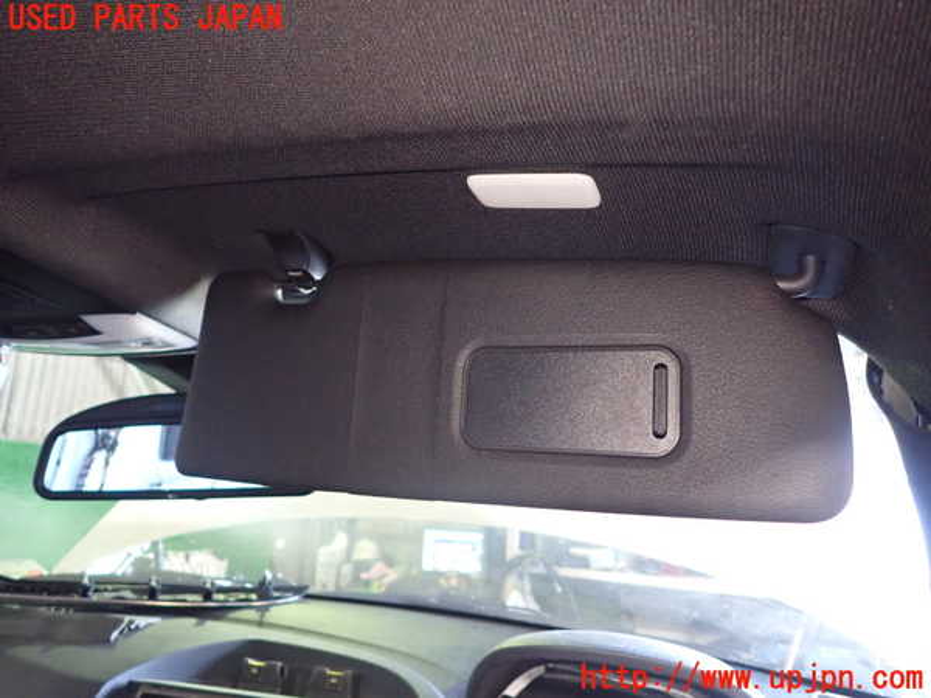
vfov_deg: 54.9
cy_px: 349
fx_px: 672
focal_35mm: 25
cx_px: 466
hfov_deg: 69.4
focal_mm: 4.5
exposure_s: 1/25
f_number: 2
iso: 800
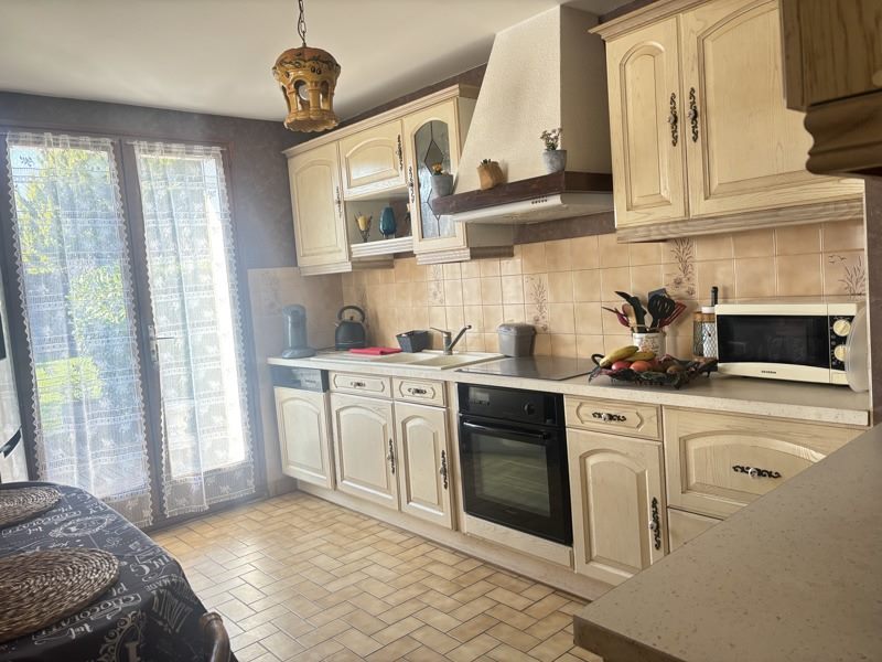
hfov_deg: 67.3
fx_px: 662
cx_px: 441
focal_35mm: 26
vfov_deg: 53.1
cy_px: 331
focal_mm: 5.96
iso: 125
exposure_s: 1/96
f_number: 1.6
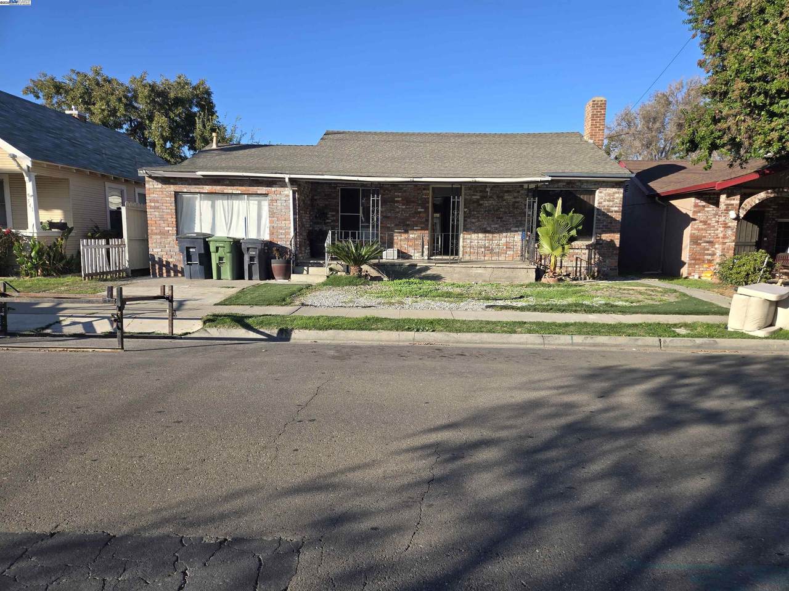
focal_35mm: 23
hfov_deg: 73.9
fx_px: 524
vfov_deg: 58.9
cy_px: 296
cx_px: 394
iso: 25
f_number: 1.8
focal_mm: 5.4
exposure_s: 1/917
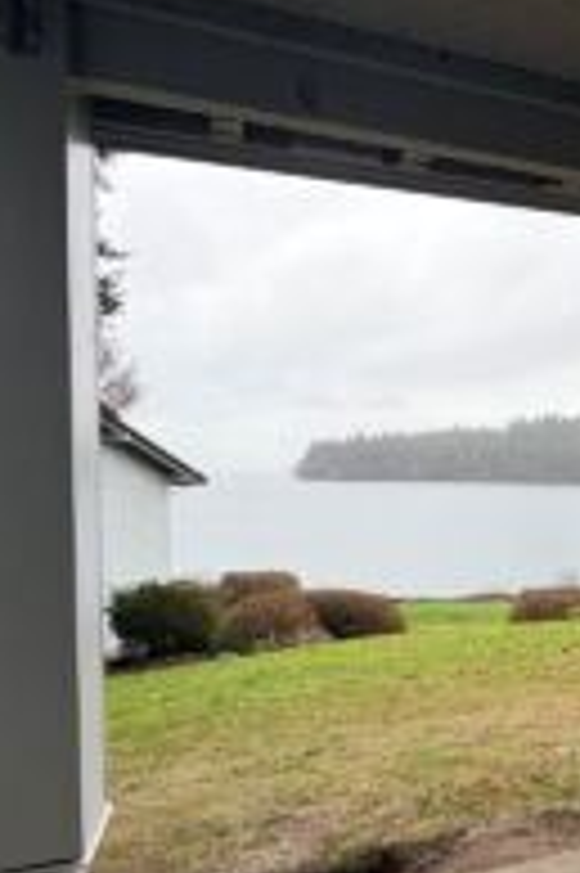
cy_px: 486
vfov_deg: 61.8
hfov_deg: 40.2
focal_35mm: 30
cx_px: 526
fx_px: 726
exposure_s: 1/233
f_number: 2.2
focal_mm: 2.22
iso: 40
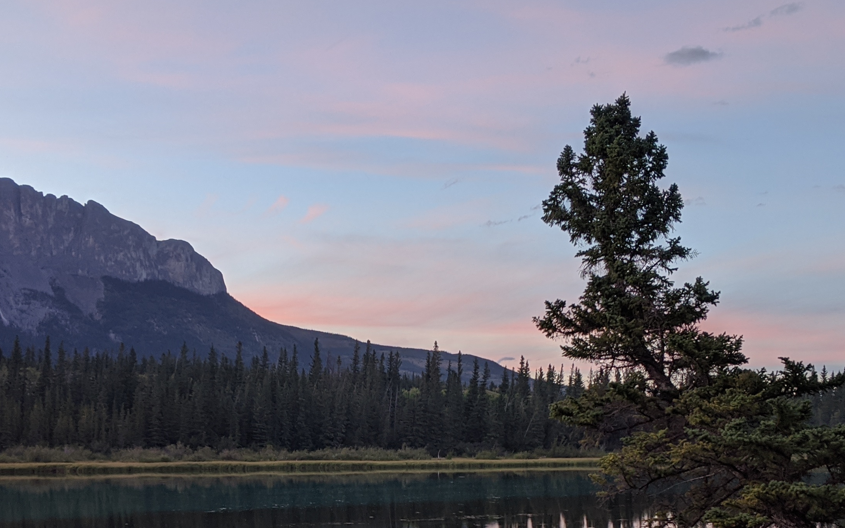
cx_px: 402
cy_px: 460
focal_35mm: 53
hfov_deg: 38.2
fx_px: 1221
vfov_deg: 23.8
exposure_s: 1/30
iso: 55
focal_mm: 4.44
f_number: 1.8
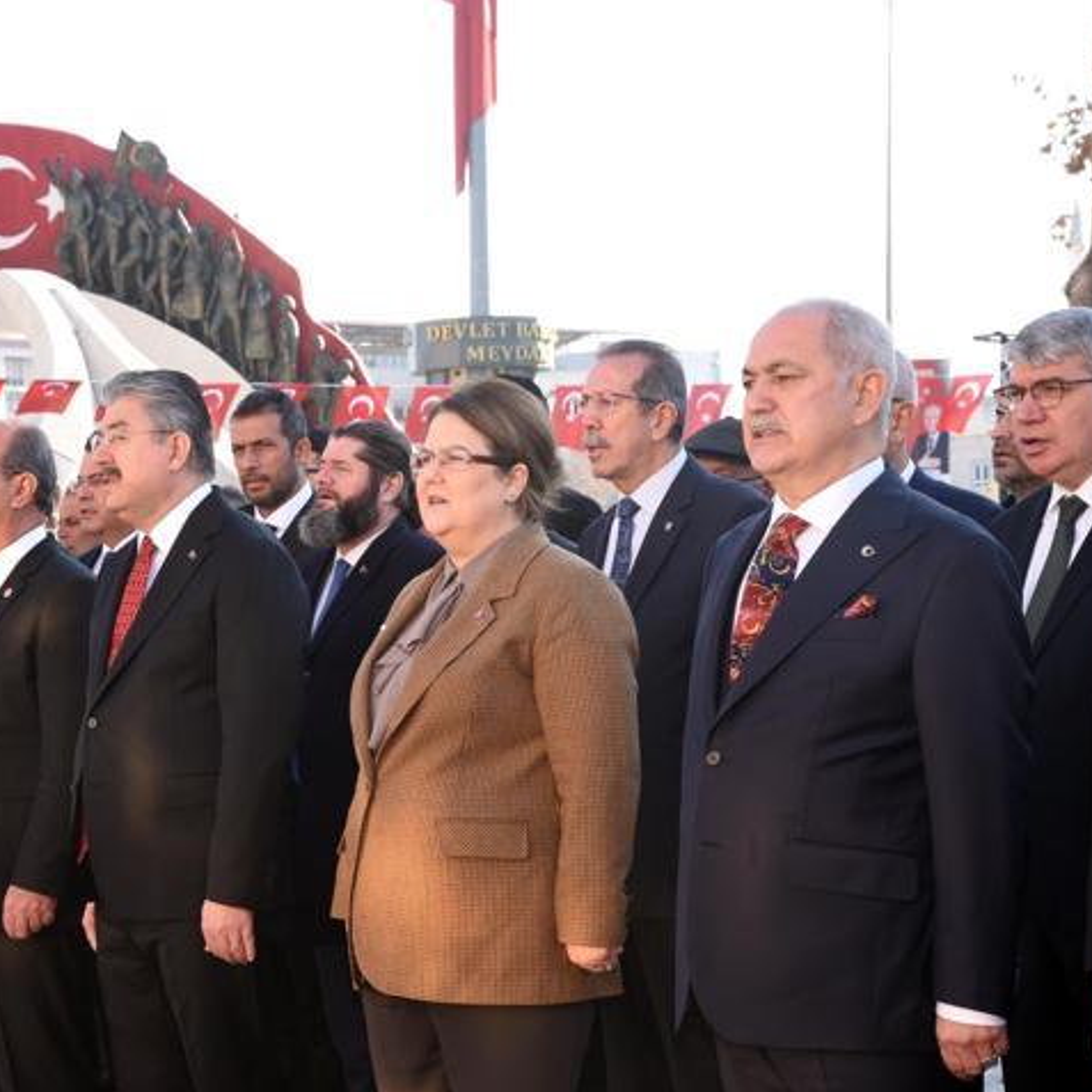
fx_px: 3034
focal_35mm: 85
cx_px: 279
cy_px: 586
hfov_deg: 20.3
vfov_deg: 20.4
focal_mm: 62
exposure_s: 1/200
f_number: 10
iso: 800
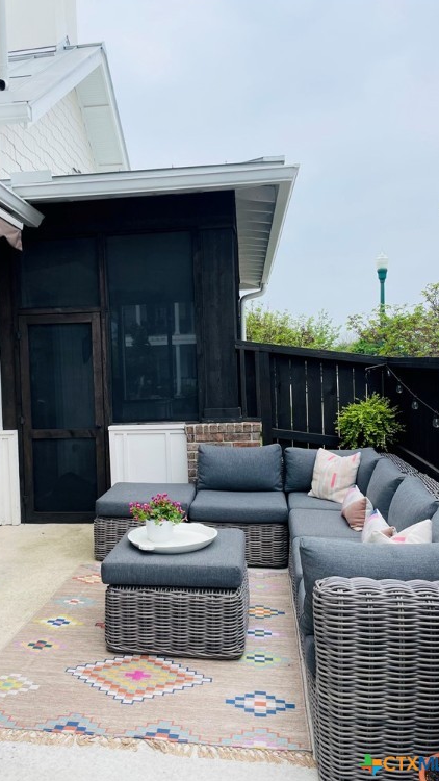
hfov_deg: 40.0
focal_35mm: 29
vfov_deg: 66.1
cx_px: 172
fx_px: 600
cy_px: 392
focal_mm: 4.2
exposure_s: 1/1553
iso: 32
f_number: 1.6
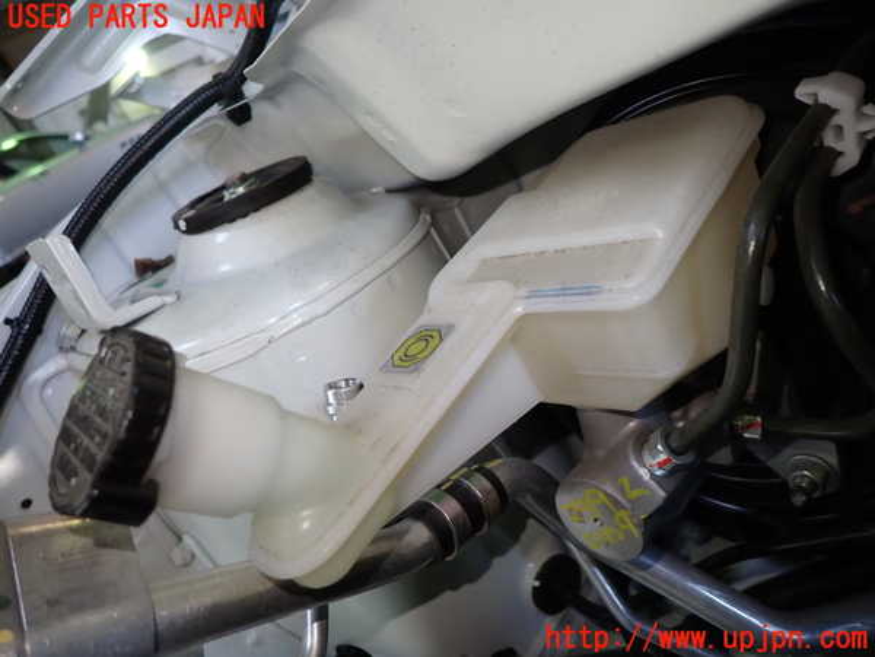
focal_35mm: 25
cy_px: 328
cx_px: 438
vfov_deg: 54.9
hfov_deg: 69.4
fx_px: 632
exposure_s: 1/60
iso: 200
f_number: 2
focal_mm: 4.5
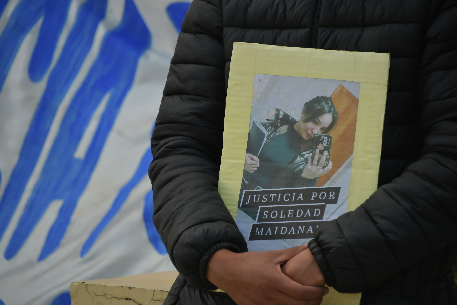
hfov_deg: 5.7
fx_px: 4570
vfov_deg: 3.8
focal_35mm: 360
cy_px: 152
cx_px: 228
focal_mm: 240
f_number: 6.3
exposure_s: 1/400
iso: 250
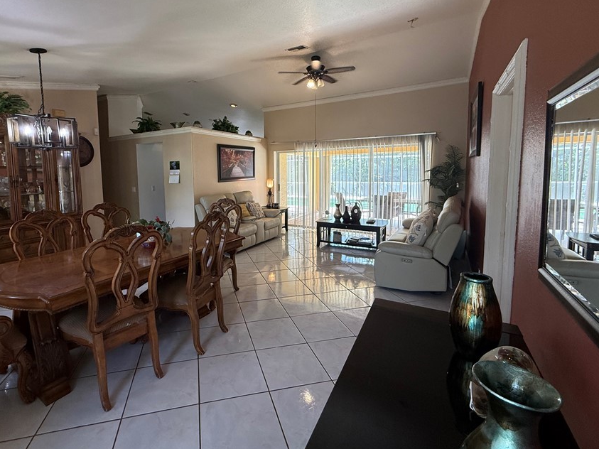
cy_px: 196
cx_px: 259
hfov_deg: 90.5
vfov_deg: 74.4
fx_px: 294
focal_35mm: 17
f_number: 2.2
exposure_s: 1/120
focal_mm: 2.22
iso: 200
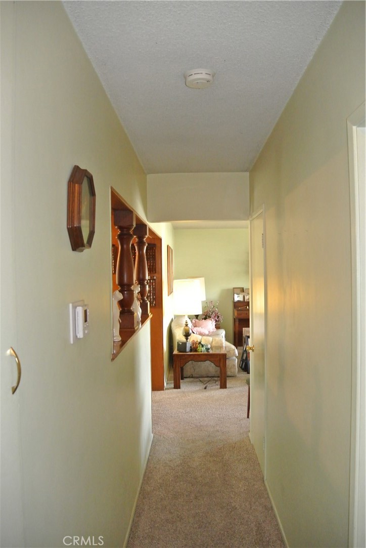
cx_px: 183
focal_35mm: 29
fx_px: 441
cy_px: 274
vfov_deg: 63.6
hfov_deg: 45.0
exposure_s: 1/60
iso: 1600
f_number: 3.5
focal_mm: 11
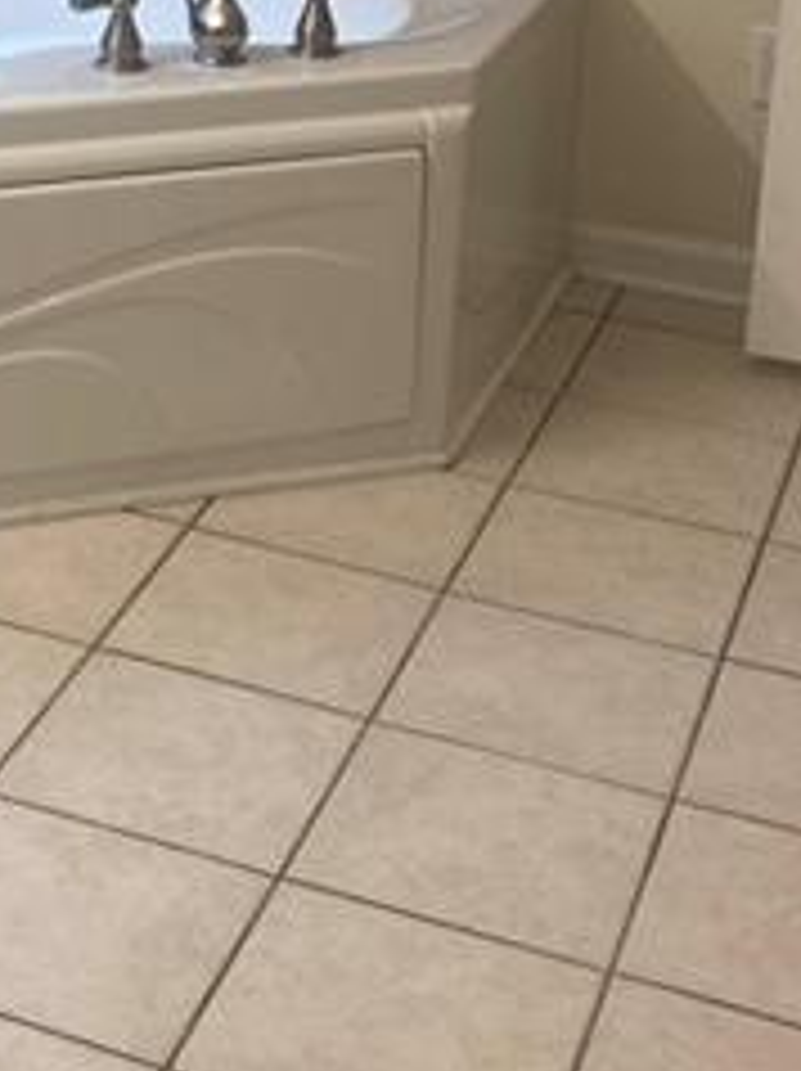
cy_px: -117
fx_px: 2596
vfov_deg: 22.0
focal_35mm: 84
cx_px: -58
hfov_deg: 17.0
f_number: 1.8
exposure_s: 1/60
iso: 64
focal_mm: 4.25
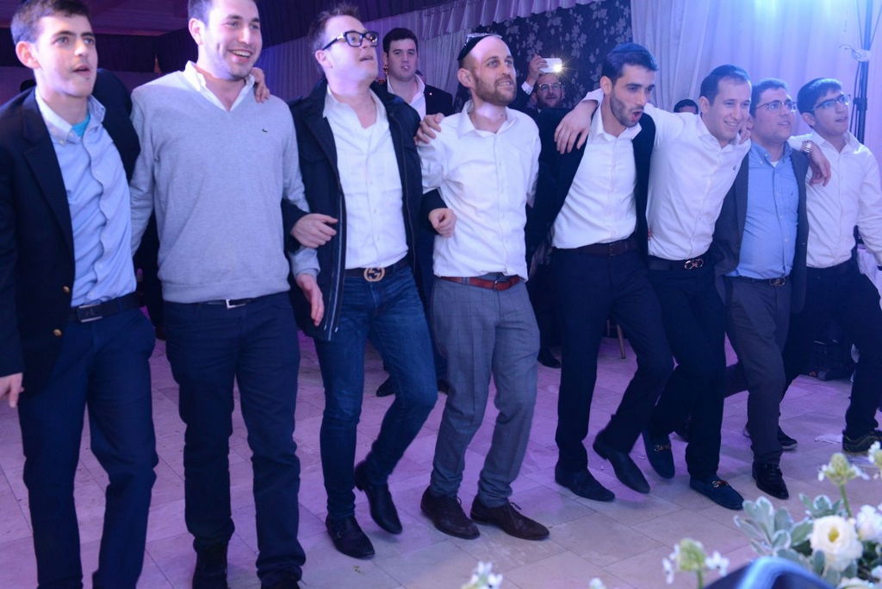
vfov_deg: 36.9
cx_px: 441
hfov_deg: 53.1
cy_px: 294
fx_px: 882
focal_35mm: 36
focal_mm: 36
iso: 3200
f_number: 5.6
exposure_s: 1/125
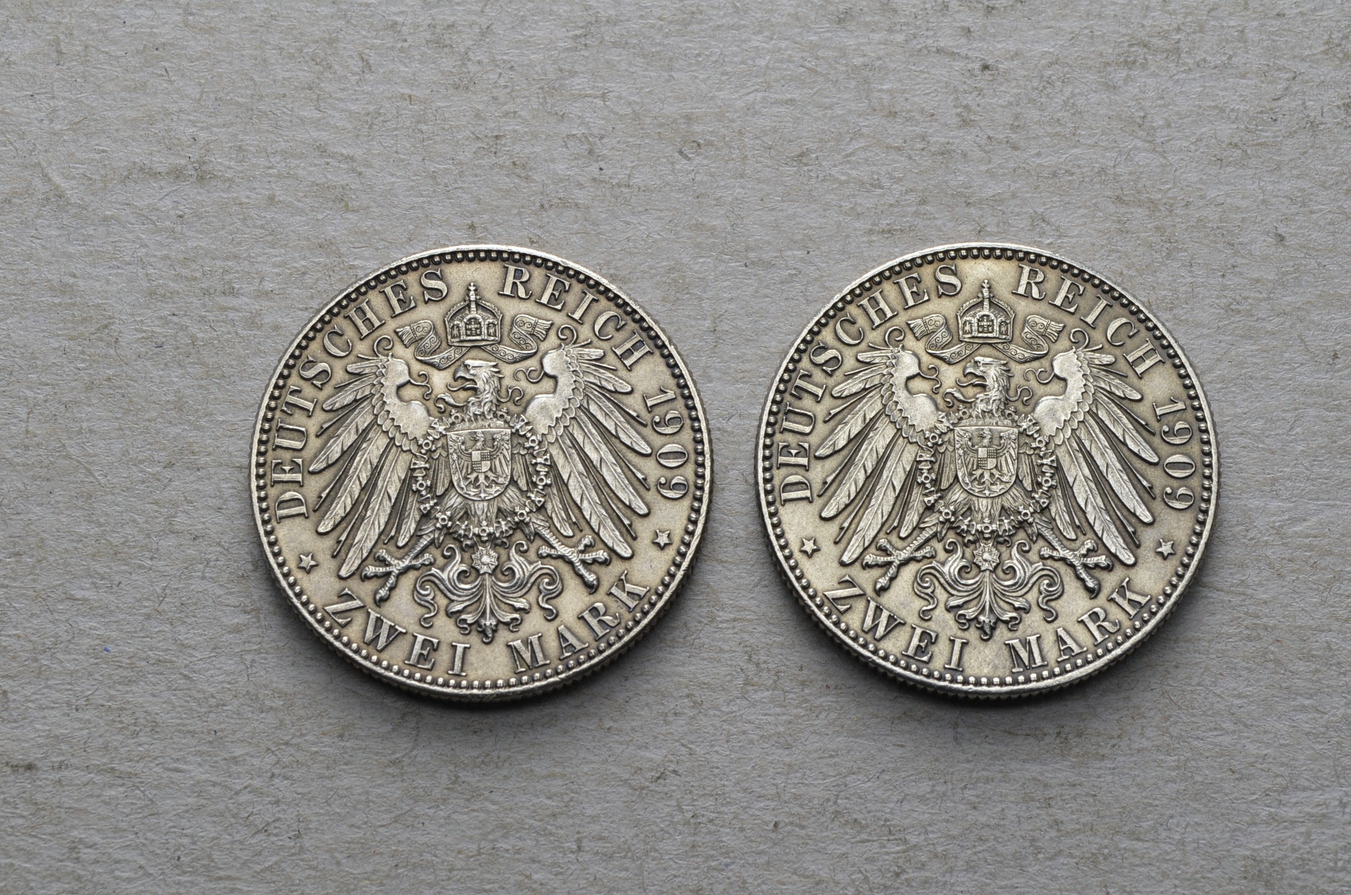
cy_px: 448
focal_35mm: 82
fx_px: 3090
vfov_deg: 16.5
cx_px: 676
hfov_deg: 24.7
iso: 400
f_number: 14
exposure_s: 1/250
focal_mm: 55
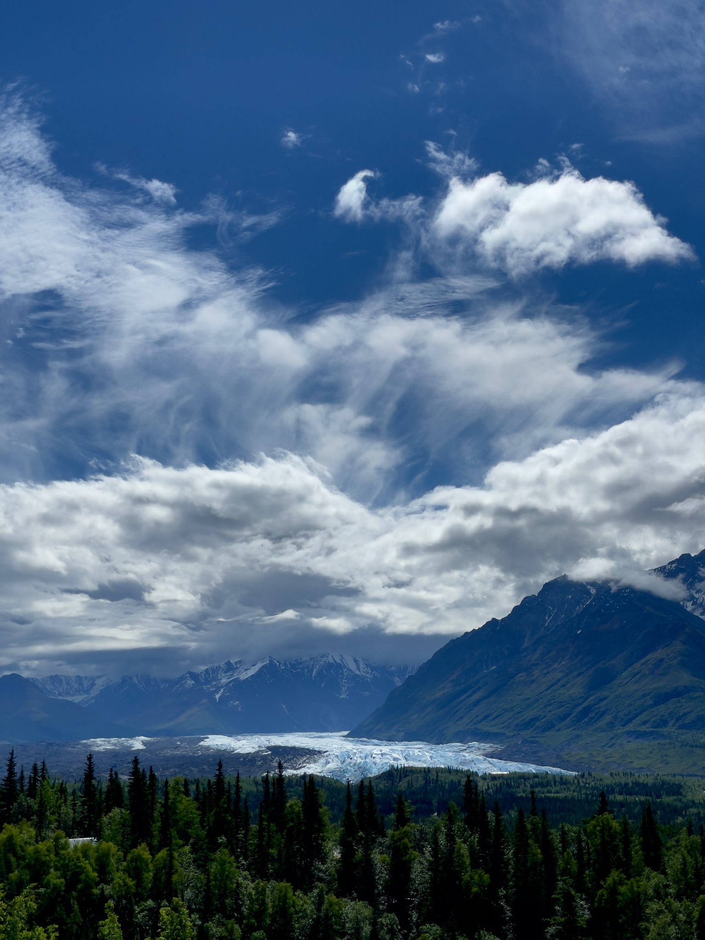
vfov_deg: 36.8
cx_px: 352
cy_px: 470
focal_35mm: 52
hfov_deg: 28.0
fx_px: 1412
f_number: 2
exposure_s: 1/2817
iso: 25
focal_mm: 6
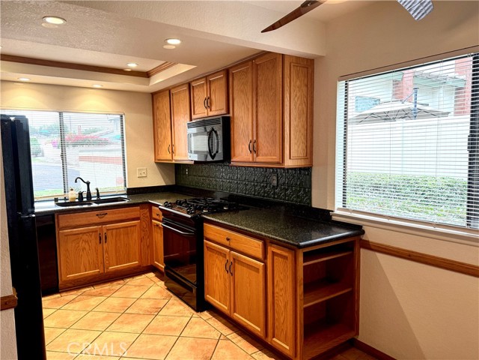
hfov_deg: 71.6
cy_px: 180
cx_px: 240
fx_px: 332
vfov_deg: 56.8
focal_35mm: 24
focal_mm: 6.76
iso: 125
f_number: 1.78
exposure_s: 1/120
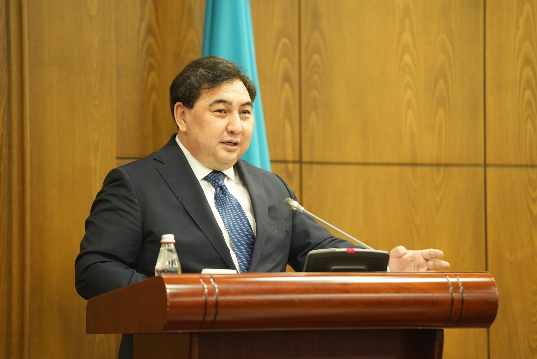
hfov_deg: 11.4
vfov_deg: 7.6
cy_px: 180
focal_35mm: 181
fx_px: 2701
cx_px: 268
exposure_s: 1/160
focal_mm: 181
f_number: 2.8
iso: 3200
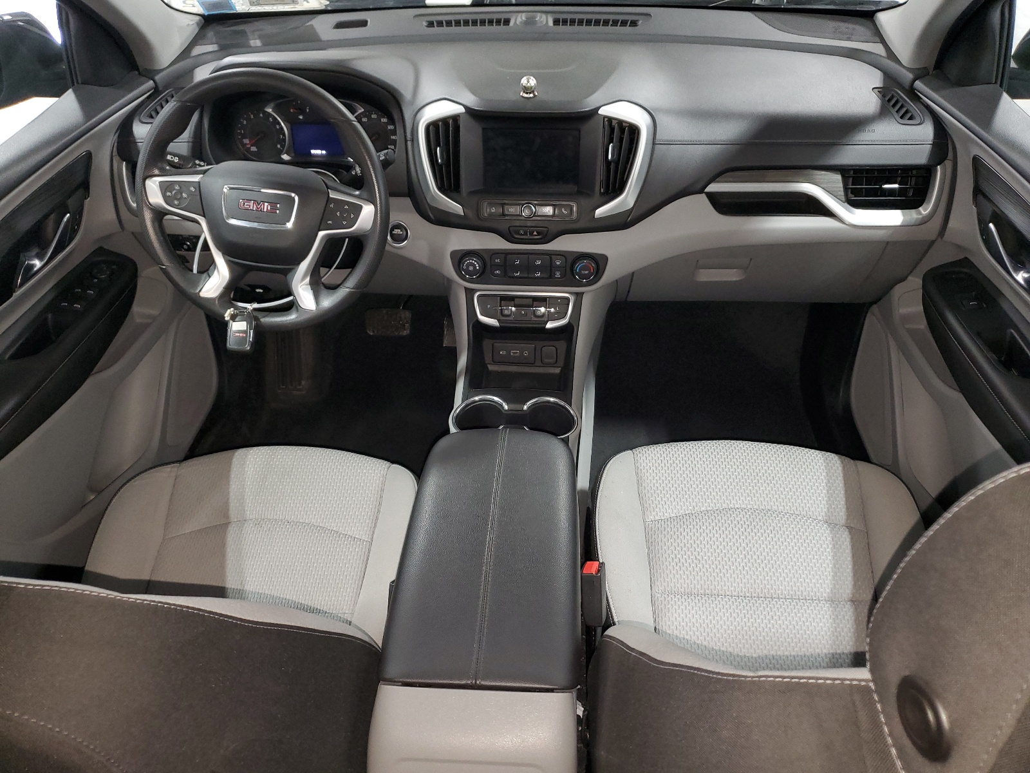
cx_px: 515
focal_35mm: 26
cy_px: 386
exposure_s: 1/24
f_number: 1.5
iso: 133
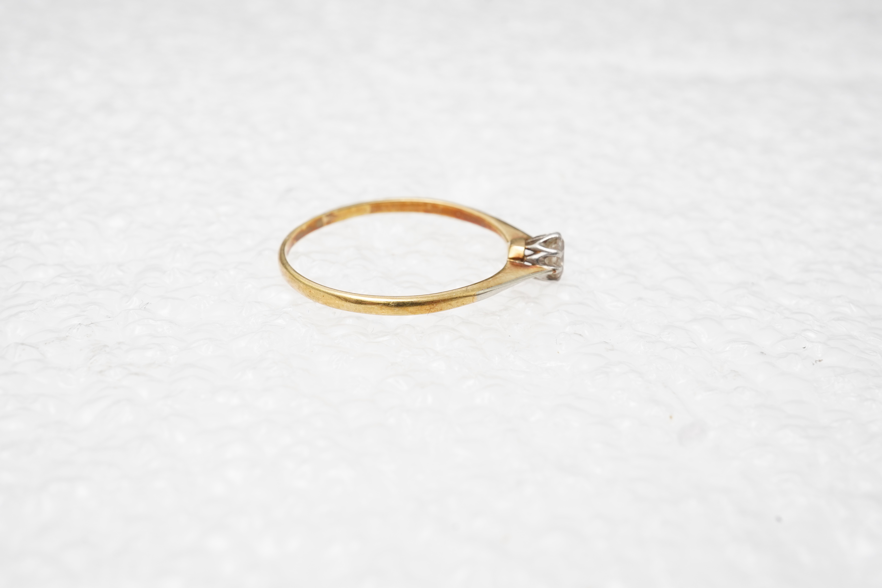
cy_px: 294
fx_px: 1102
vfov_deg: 29.9
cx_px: 441
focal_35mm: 45
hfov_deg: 43.6
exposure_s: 1/125
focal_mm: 30
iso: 500
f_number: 20
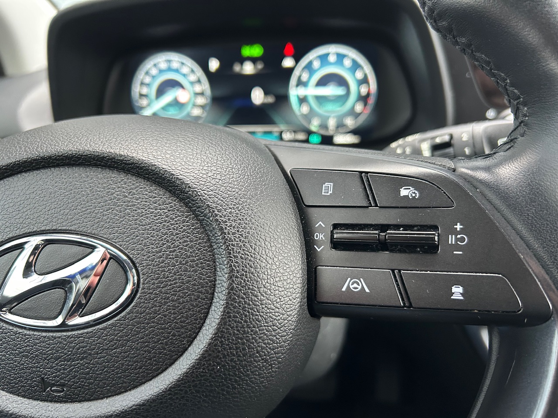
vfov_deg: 53.1
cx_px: 279
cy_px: 209
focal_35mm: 26
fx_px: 419
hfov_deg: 67.3
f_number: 1.5
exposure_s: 1/60
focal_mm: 5.7
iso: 250
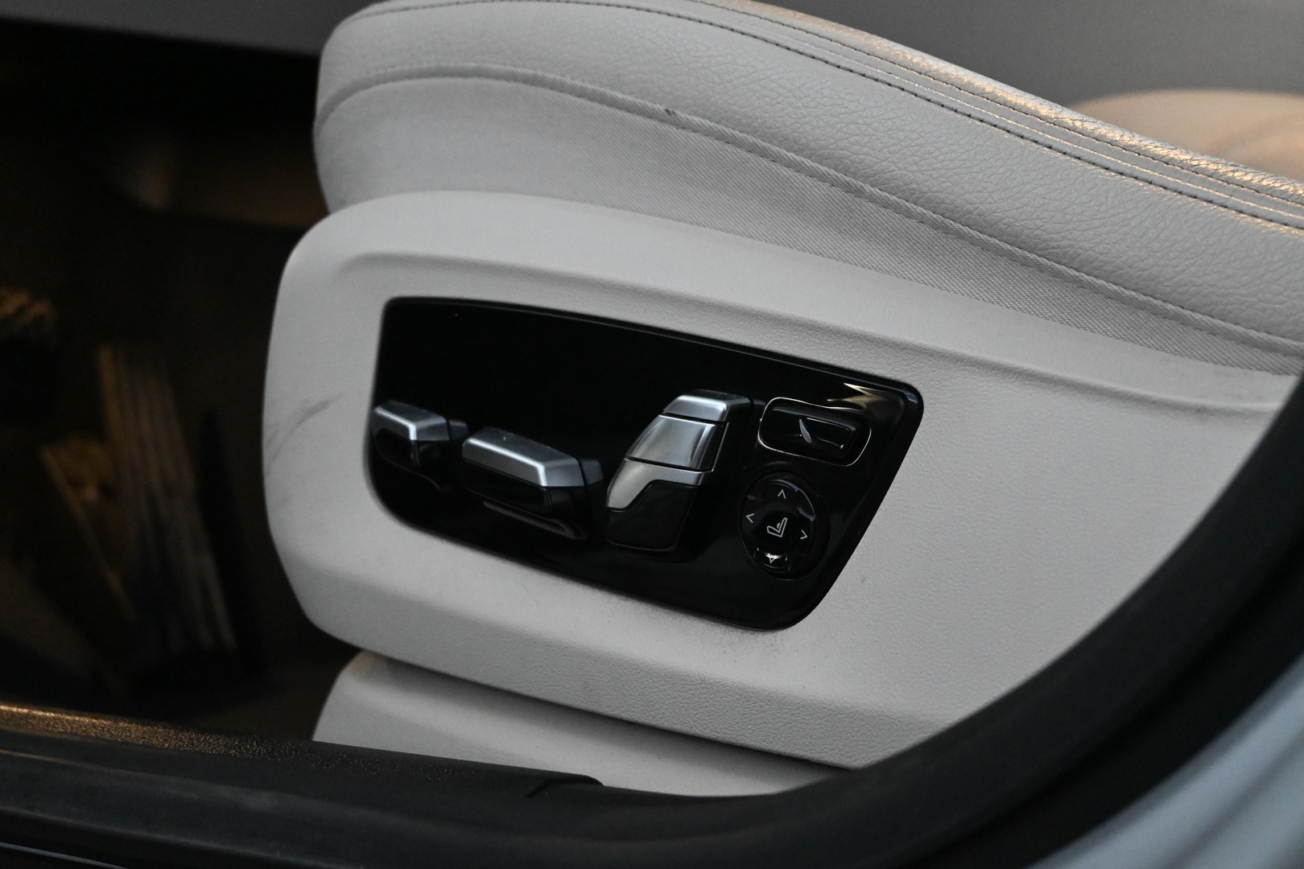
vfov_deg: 21.1
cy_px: 434
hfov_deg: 31.2
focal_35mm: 64
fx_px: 2336
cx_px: 652
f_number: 6
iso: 5600
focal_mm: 43
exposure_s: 1/60
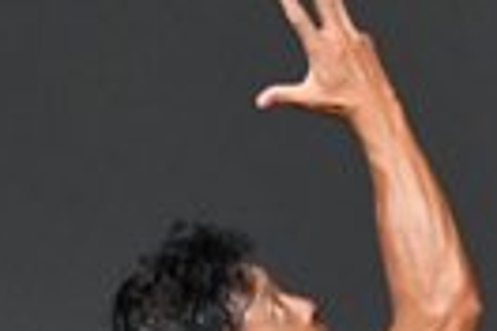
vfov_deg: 0.7
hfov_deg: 1.1
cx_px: 623
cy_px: 722
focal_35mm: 1855
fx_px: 25607
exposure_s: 1/400
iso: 4000
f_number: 5.6
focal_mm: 210
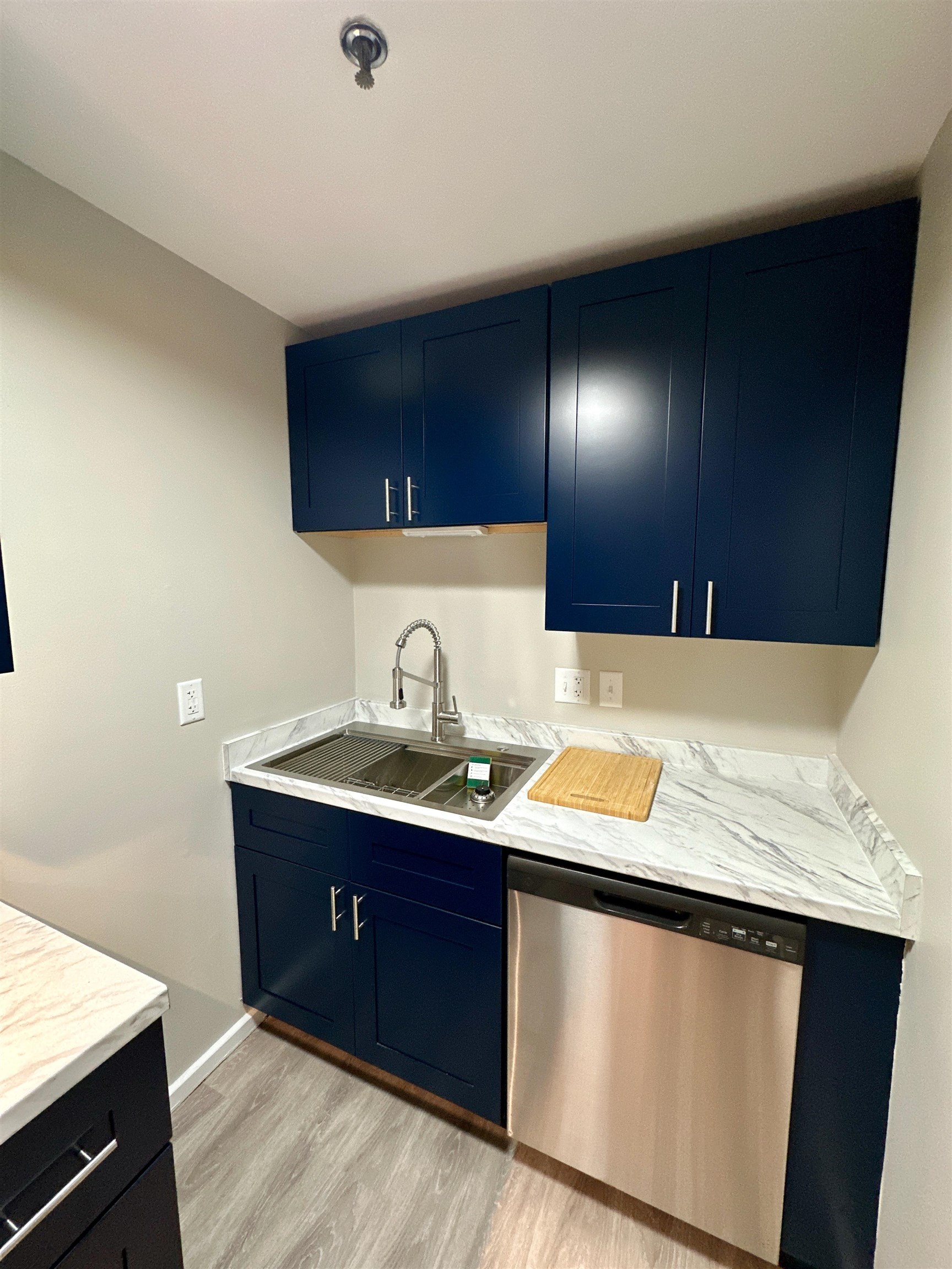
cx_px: 476
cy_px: 634
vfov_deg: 102.1
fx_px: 513
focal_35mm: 14
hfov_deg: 85.7
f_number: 2.2
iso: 500
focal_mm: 2.22
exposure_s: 1/60
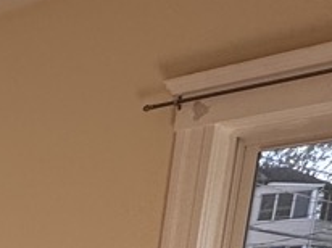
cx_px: -350
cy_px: 556
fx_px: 833
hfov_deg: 16.5
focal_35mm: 87
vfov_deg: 13.4
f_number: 2.2
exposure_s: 1/321
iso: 40
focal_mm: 2.22
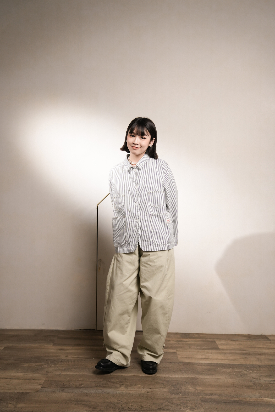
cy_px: 206
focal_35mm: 34
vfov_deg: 55.8
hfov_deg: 38.9
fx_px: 390
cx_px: 138
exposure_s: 1/320
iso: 800
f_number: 2.8
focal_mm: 34
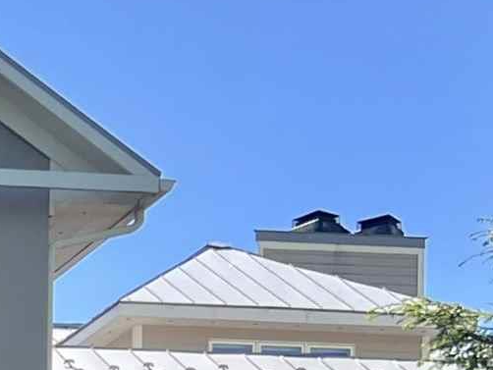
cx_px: -604
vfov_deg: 8.4
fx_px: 2266
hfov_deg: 10.9
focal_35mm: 159
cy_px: 961
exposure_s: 1/1412
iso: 50
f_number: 1.5
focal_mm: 5.7
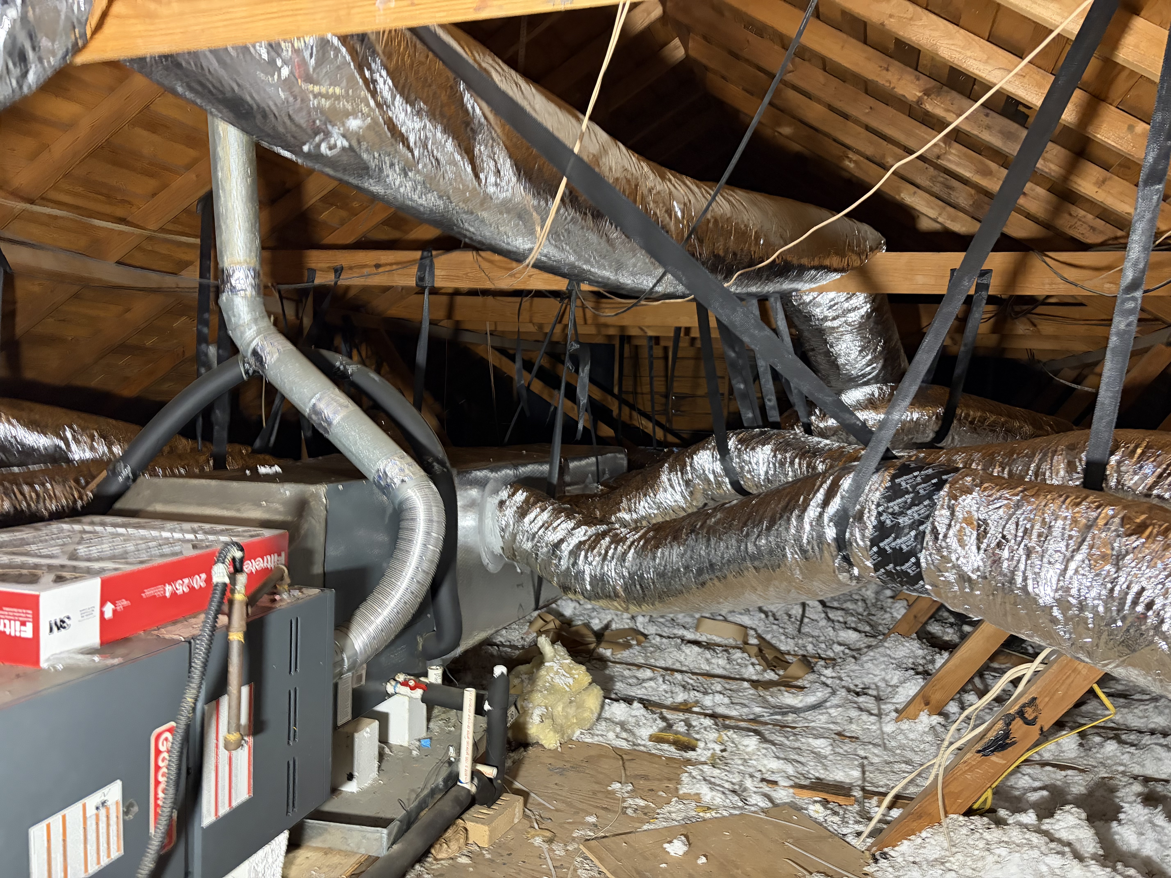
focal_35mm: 26
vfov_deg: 53.1
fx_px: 880
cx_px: 586
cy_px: 439
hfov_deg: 67.3
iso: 500
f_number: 1.6
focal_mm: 5.96
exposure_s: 1/39
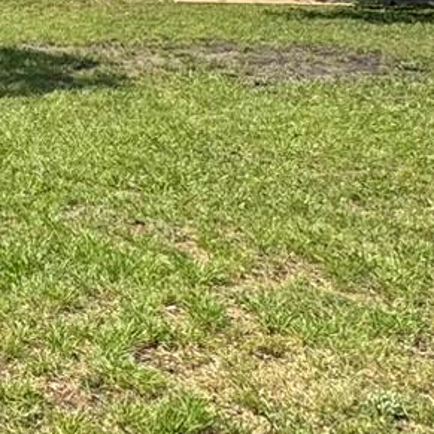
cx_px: -309
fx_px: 1234
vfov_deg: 19.1
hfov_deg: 17.0
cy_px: -45
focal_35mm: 87
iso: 50
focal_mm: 2.22
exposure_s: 1/1832
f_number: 2.2
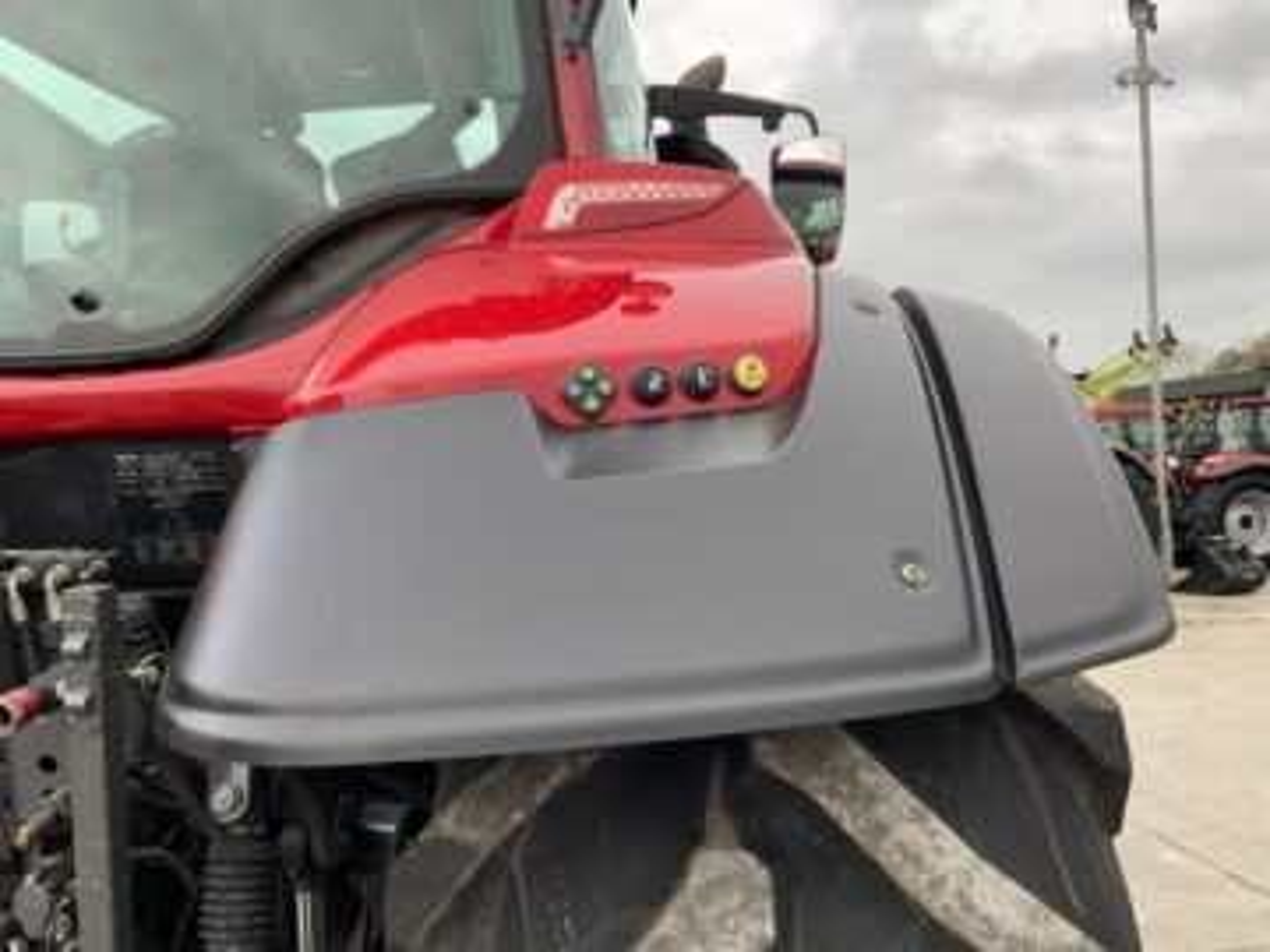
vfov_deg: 48.2
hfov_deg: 61.7
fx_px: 1064
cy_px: 476
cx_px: 635
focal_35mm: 29
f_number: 1.8
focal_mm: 3
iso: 32
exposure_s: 1/122
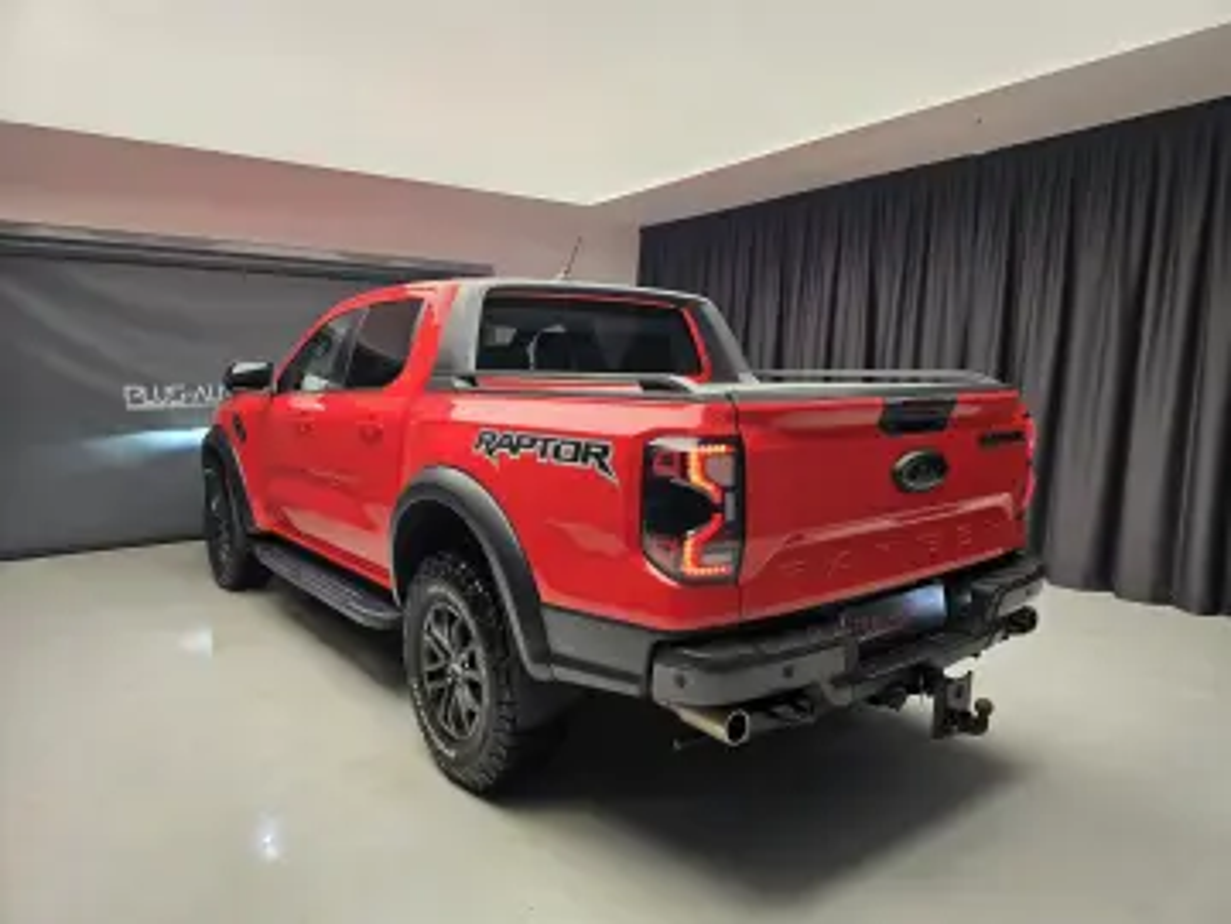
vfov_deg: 58.9
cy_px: 462
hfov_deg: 73.9
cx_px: 616
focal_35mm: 23
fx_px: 818
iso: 32
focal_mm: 6.3
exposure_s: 1/54.3
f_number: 1.7
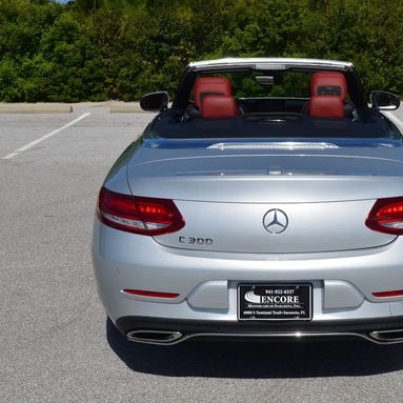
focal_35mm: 51
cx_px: 269
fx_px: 672
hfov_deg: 33.1
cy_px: 187
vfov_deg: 33.4
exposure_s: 1/200
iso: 100
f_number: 13
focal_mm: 24
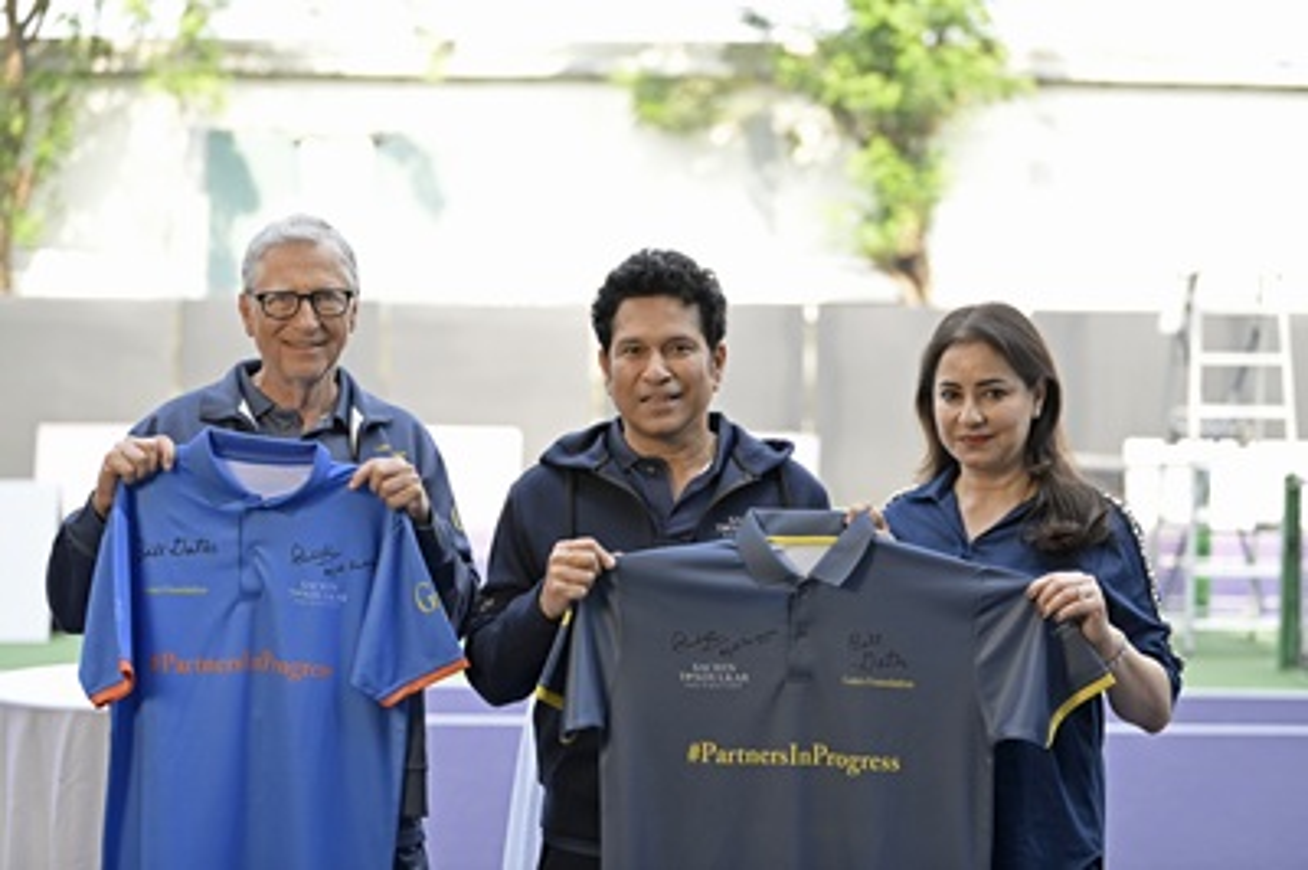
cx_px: 654
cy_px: 435
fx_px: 2541
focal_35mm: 70
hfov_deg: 28.9
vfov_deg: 19.4
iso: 500
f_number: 2.8
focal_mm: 70
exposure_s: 1/800
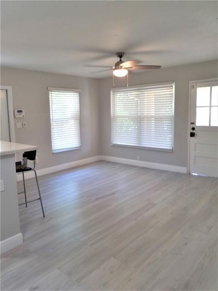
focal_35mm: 26
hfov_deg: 53.1
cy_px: 146
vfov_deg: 67.3
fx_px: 218
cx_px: 109
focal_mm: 4.2
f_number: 1.7
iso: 64
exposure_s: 1/60
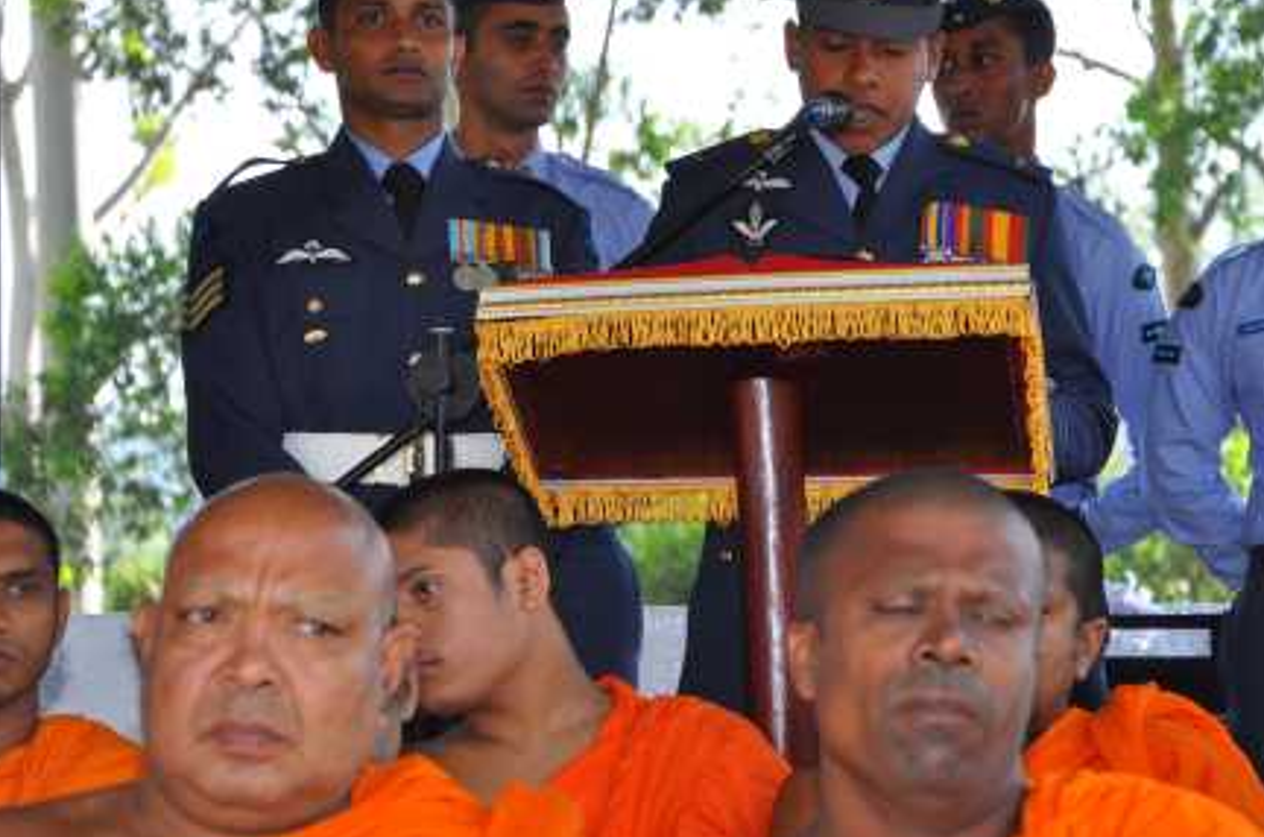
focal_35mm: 146
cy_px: 331
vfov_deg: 9.4
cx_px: 714
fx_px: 5115
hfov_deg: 14.1
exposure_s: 1/125
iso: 200
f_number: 7.1
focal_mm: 70
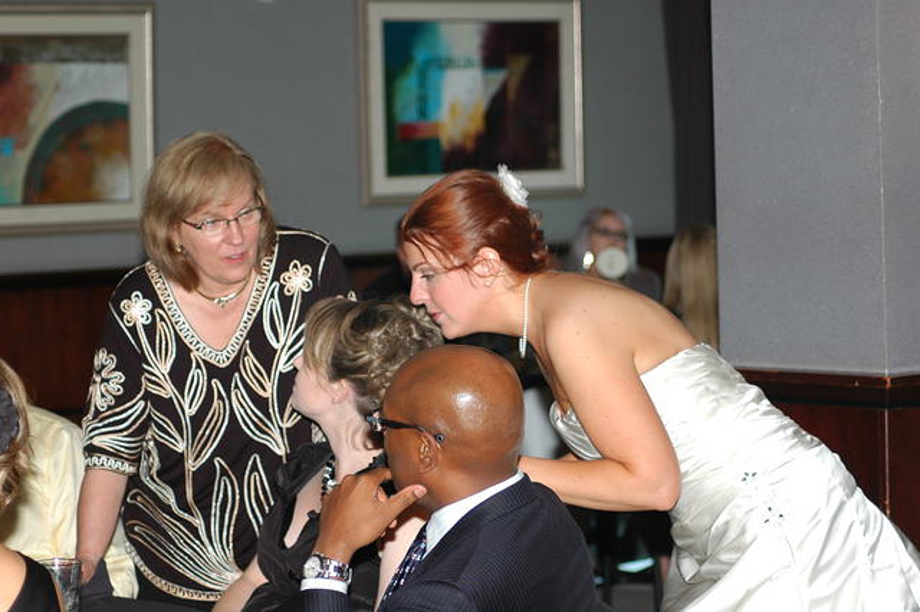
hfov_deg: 17.1
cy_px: 306
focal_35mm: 120
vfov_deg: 11.4
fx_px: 3065
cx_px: 460
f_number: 4.2
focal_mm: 80
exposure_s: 1/60
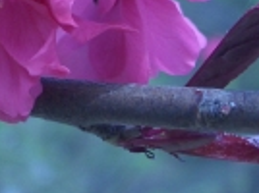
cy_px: -129
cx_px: 60
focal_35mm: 208
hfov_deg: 9.5
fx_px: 1553
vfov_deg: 7.0
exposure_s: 1/250
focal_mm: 10.2
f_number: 3.5
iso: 50
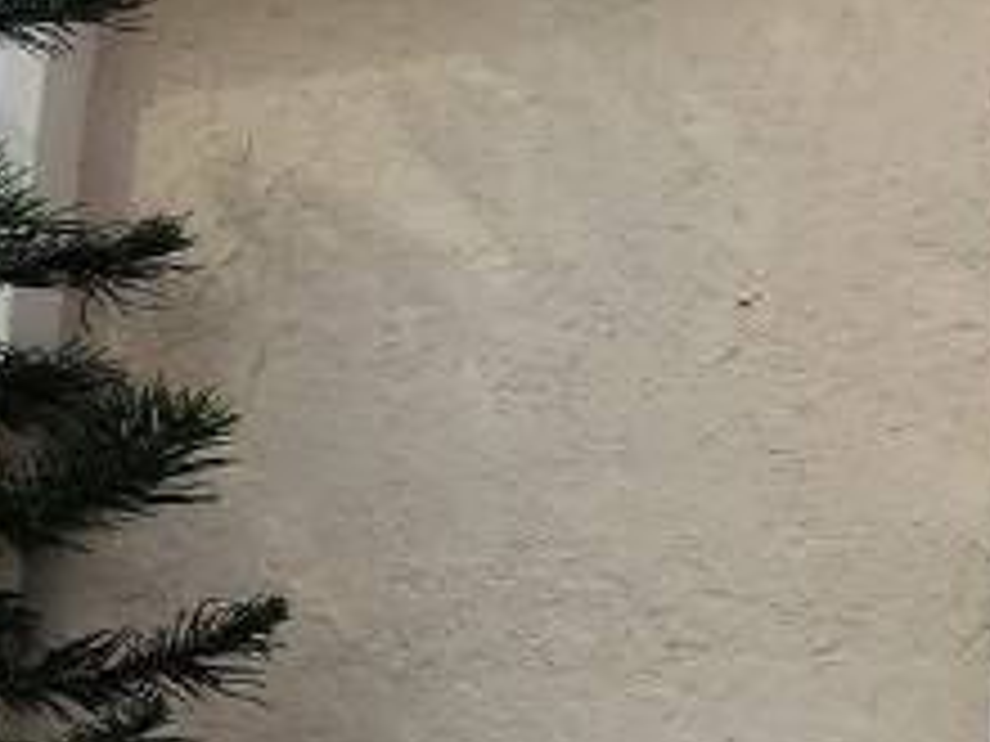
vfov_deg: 13.8
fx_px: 3060
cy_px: 486
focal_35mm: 107
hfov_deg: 15.8
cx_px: 1742
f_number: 1.8
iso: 12
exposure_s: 1/801
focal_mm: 6.4
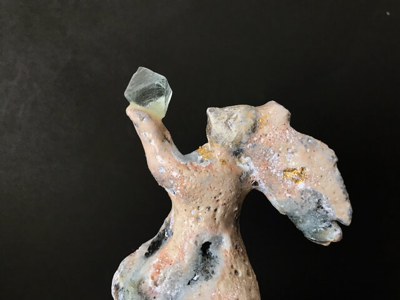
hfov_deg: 63.4
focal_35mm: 28
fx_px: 324
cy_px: 150
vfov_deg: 49.7
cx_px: 200
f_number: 1.8
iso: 25
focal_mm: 3.99
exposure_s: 1/40
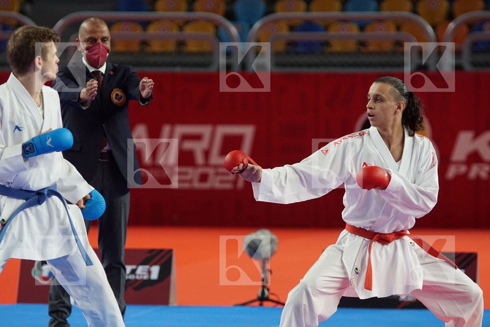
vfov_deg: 6.1
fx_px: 3062
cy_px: 164
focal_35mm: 225
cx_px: 245
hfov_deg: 9.1
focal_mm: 150
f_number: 2.8
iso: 3200
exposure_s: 1/2000
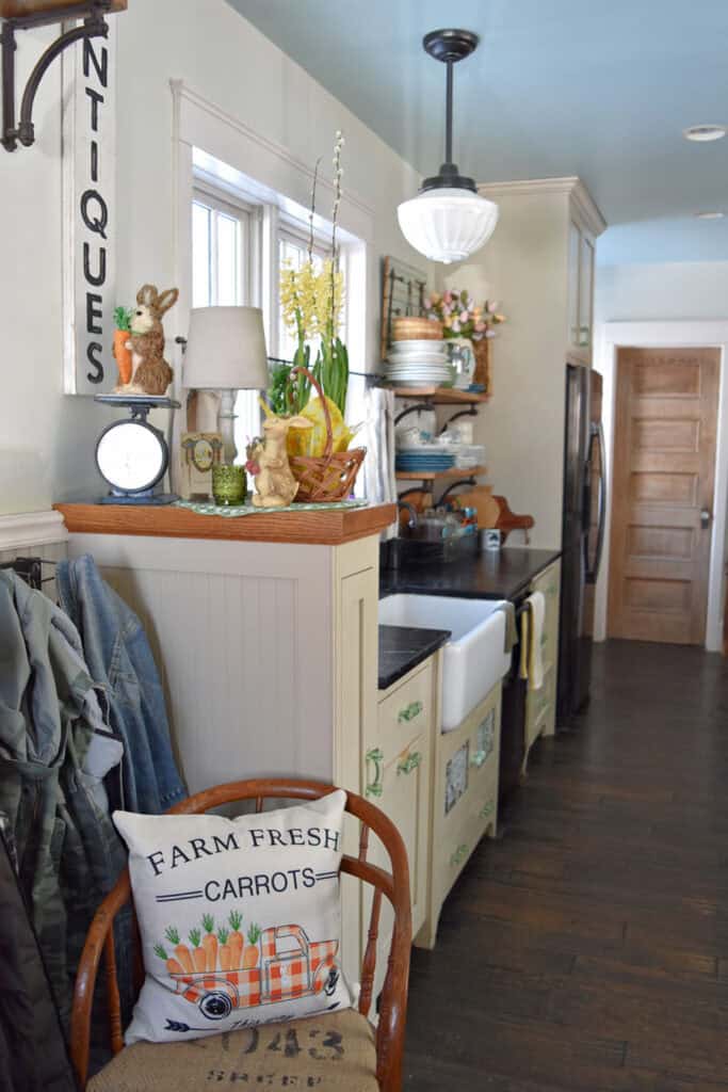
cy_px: 546
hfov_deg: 47.9
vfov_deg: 67.4
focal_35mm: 27
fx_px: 819
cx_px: 364
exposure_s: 1/60
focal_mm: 18
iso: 400
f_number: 4
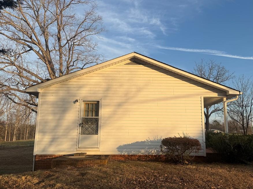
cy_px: 101
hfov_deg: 63.3
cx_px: 139
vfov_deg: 49.7
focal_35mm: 28
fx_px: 205
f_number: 1.78
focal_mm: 6.76
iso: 80
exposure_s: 1/3279
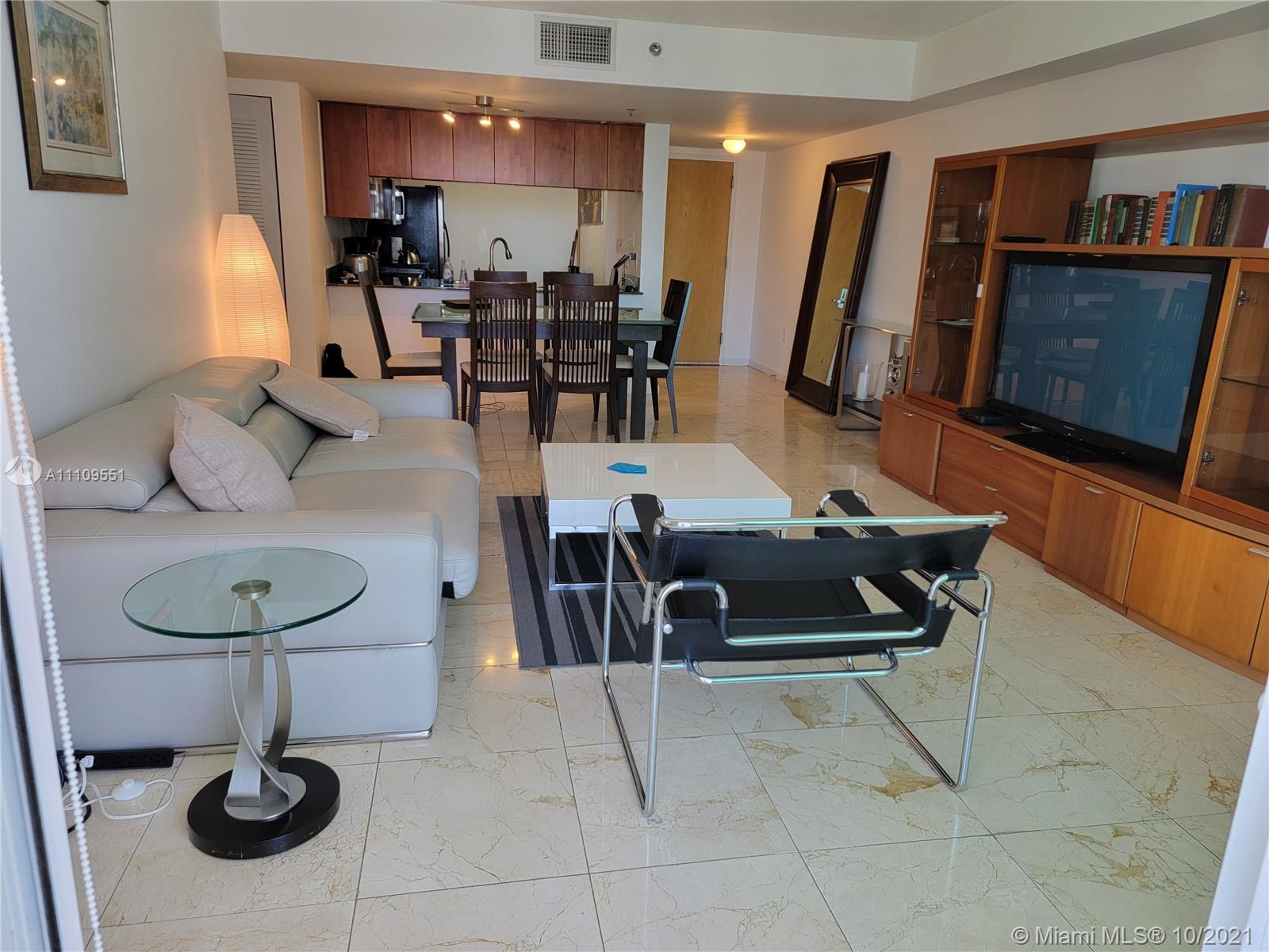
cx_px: 634
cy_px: 476
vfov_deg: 56.8
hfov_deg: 71.6
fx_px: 880
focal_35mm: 24
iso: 100
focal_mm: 6.7
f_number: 1.8
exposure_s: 1/119
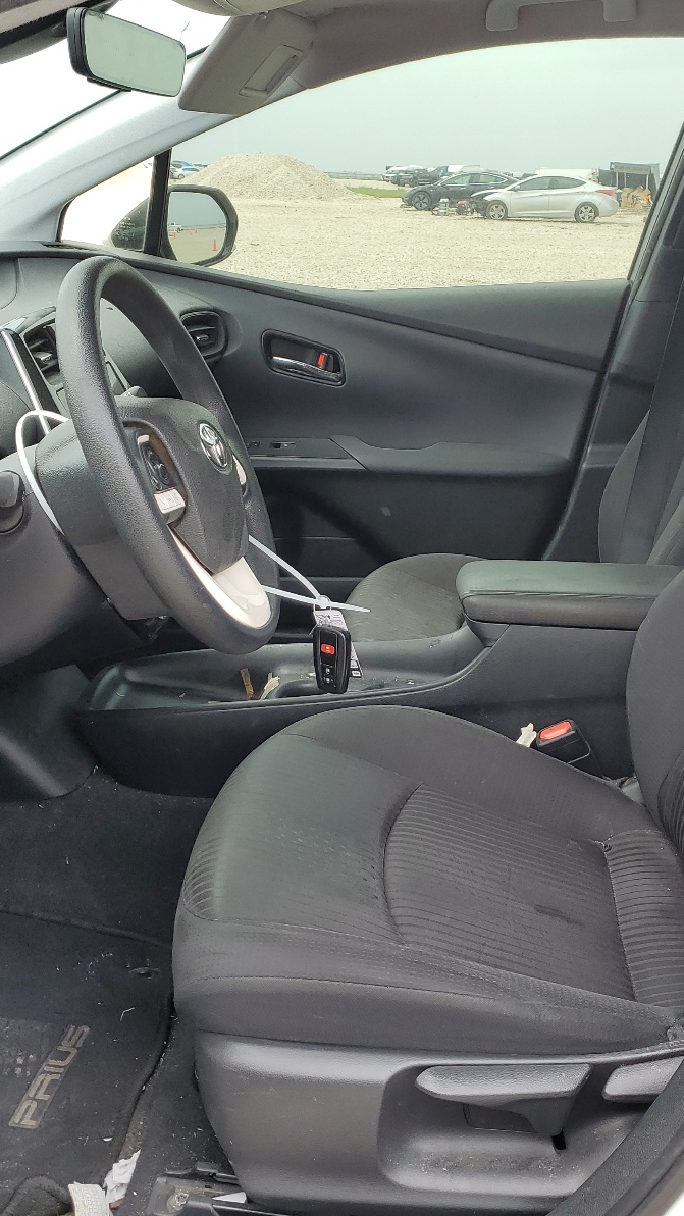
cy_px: 605
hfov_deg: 31.2
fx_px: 1225
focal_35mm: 38
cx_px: 347
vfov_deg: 52.8
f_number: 1.5
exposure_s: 1/625
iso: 50
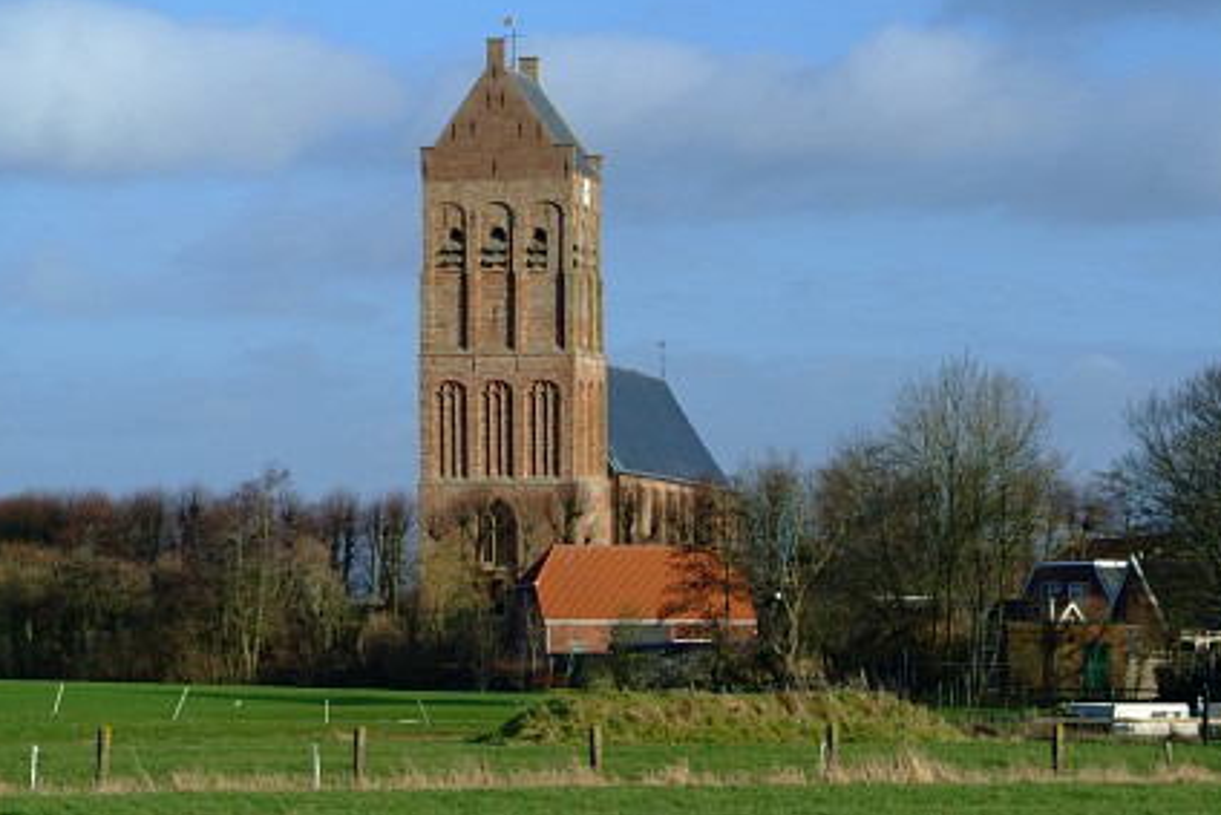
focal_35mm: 136
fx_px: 4614
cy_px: 396
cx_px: 622
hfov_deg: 15.1
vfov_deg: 10.1
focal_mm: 85
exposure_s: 1/3000
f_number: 4.8
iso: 400
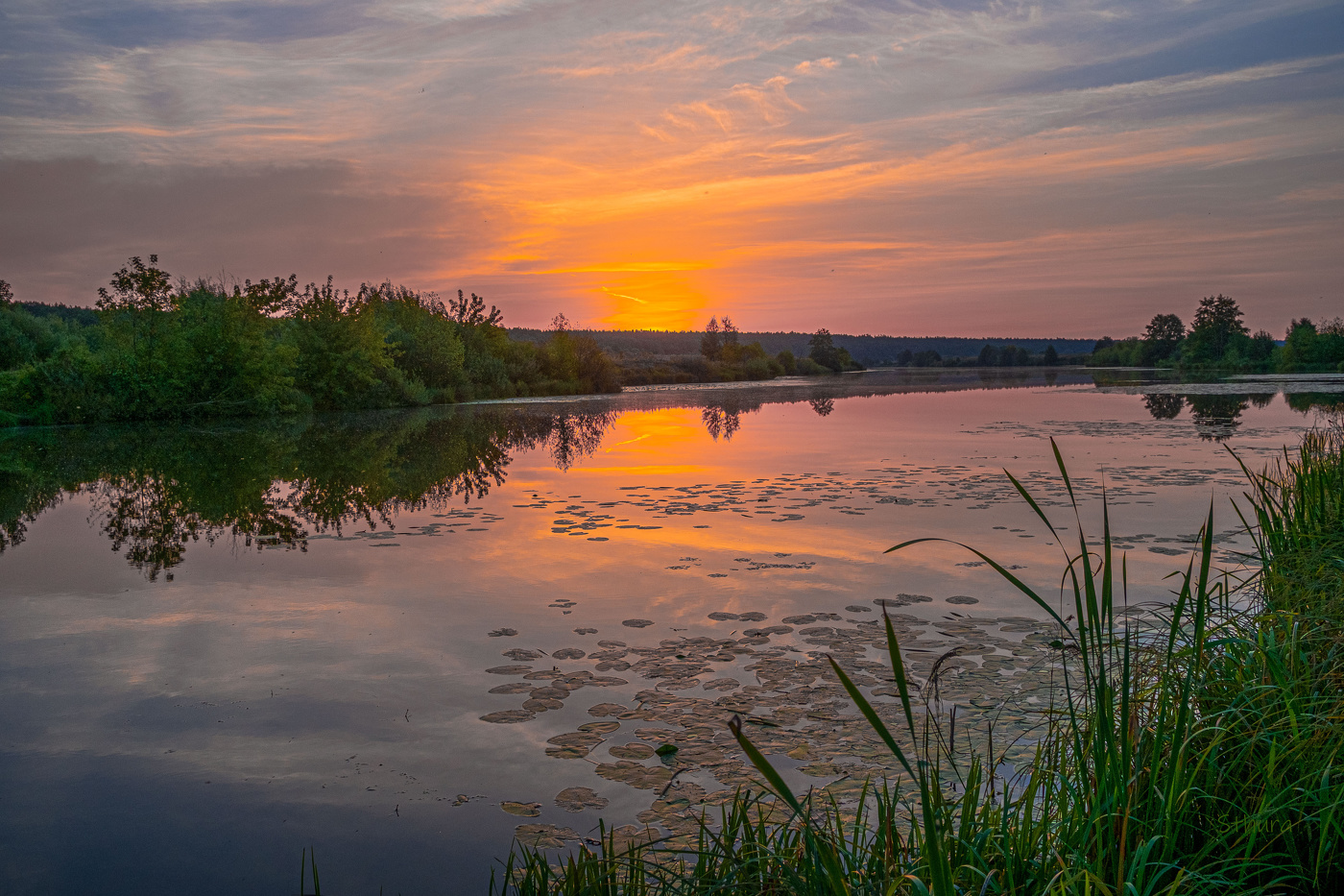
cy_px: 448
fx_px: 1157
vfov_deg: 42.3
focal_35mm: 31
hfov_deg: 60.3
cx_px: 672
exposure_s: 1/250
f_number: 8
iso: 200
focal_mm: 20.5
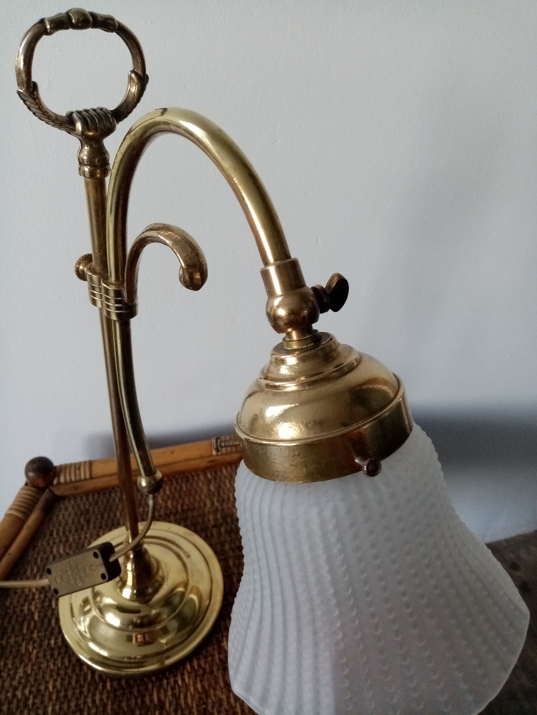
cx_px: 268
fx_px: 538
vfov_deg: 67.3
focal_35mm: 26
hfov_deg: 53.1
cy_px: 358
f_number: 1.8
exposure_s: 1/33.3
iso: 272
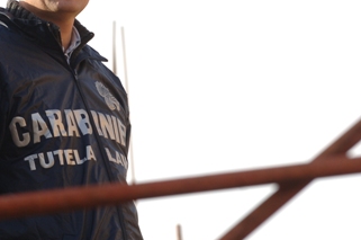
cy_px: 78
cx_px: 36
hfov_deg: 3.5
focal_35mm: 598
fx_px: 5988
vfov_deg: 2.3
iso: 250
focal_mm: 200
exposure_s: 1/200
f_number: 7.1
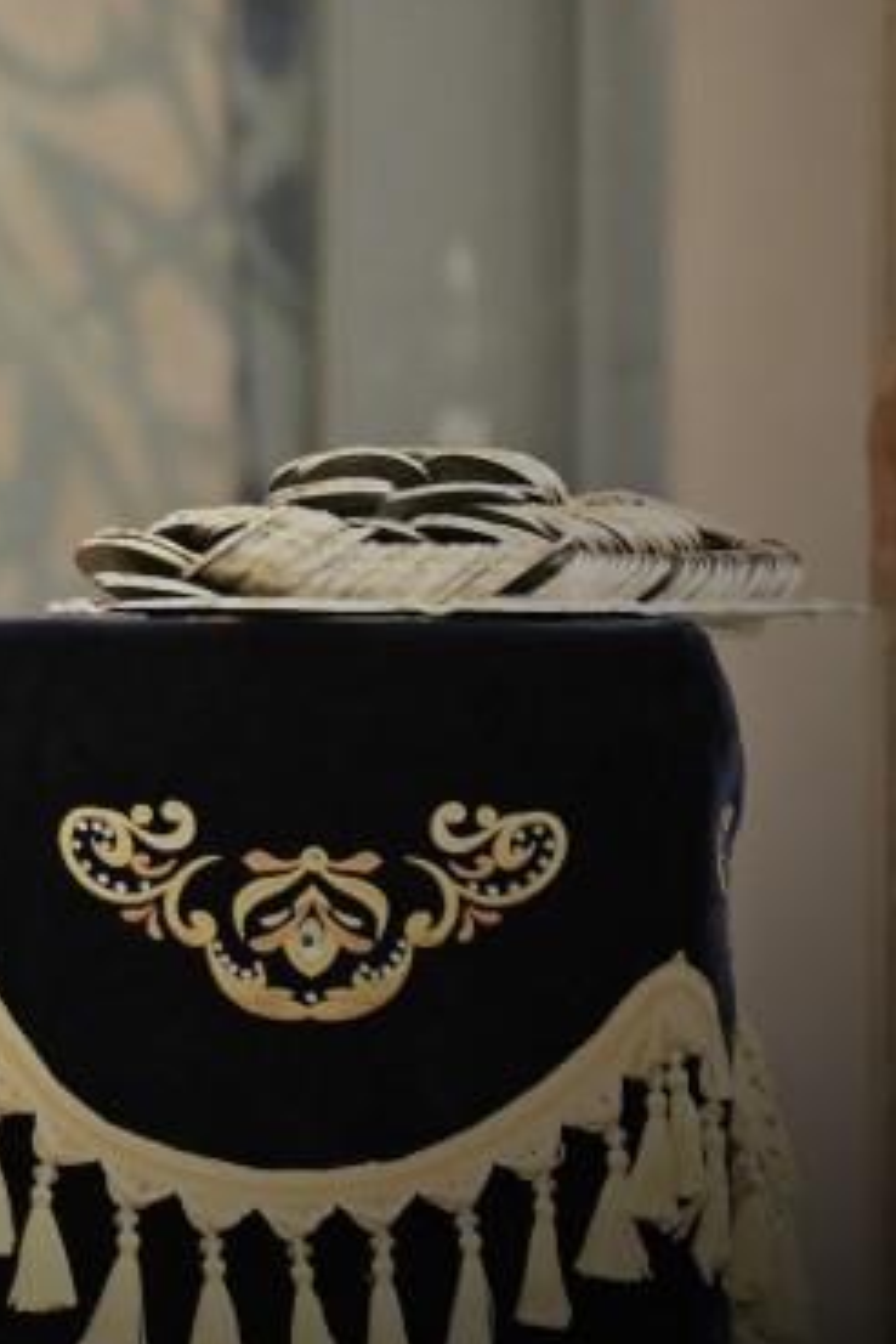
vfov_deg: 2.5
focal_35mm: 832
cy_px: 208
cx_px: -896
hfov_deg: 1.6
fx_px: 31059
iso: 1000
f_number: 2.8
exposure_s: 1/160
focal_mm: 200
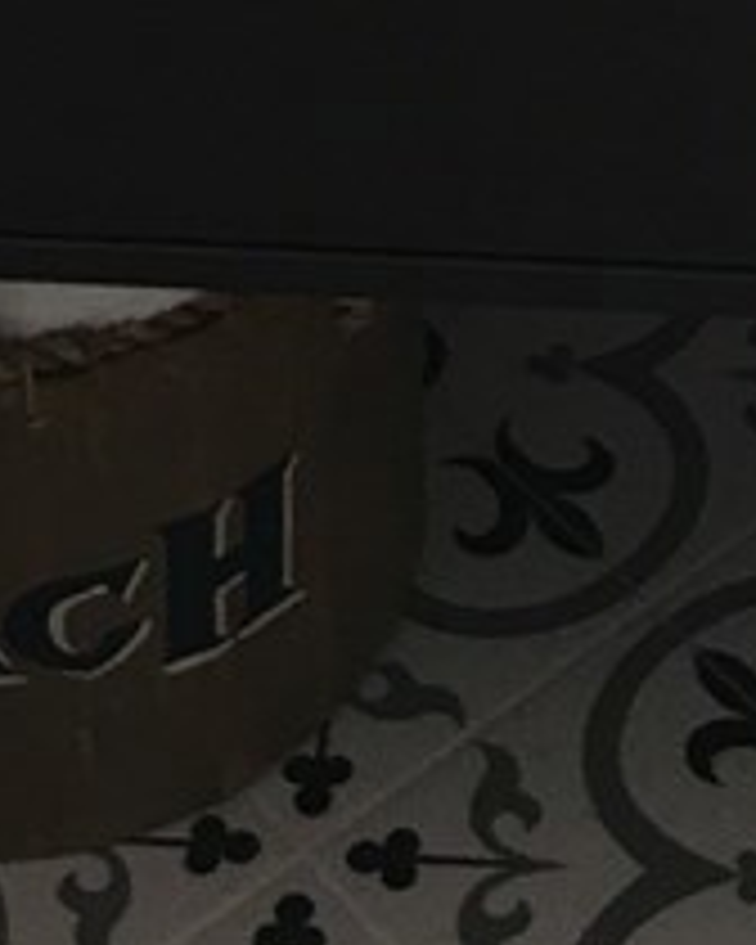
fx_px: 3860
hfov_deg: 11.1
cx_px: 747
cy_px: -1339
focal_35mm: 138
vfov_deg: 11.5
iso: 32
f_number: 2.2
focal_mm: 4.15
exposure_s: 1/15
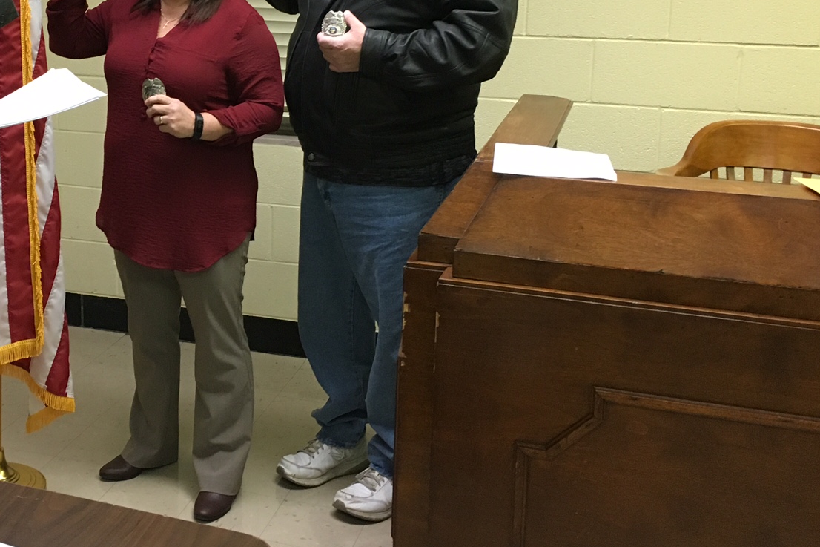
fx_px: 1253
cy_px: 132
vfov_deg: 24.3
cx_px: 166
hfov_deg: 35.1
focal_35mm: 55
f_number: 2.2
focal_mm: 4.15
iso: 125
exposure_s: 1/30
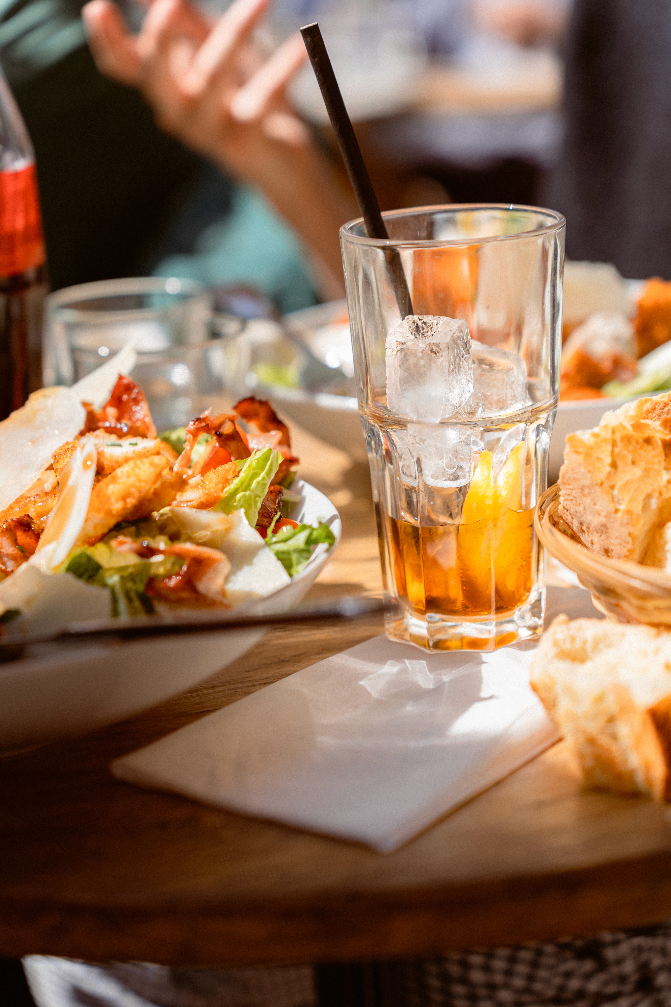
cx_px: 336
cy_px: 504
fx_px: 2097
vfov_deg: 27.0
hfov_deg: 18.2
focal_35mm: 75
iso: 100
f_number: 3.5
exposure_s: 1/1000
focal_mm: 75
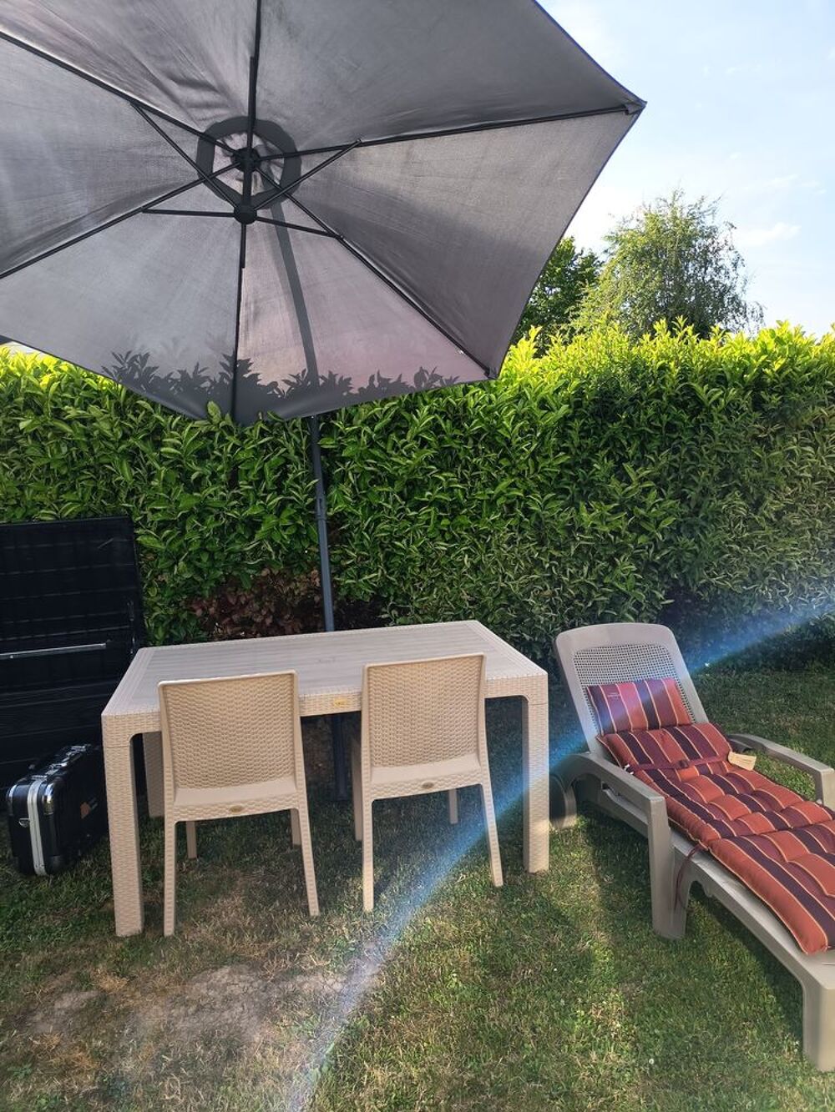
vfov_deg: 71.6
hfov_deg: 56.8
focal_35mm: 24
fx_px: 772
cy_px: 556
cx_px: 418
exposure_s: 1/203
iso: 50
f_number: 1.7
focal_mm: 5.27
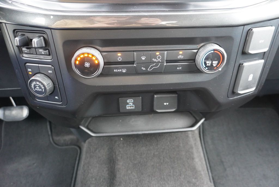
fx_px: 186
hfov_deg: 73.7
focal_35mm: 24
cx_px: 140
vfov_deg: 53.2
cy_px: 94
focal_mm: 16
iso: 2000
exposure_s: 1/60
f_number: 3.5
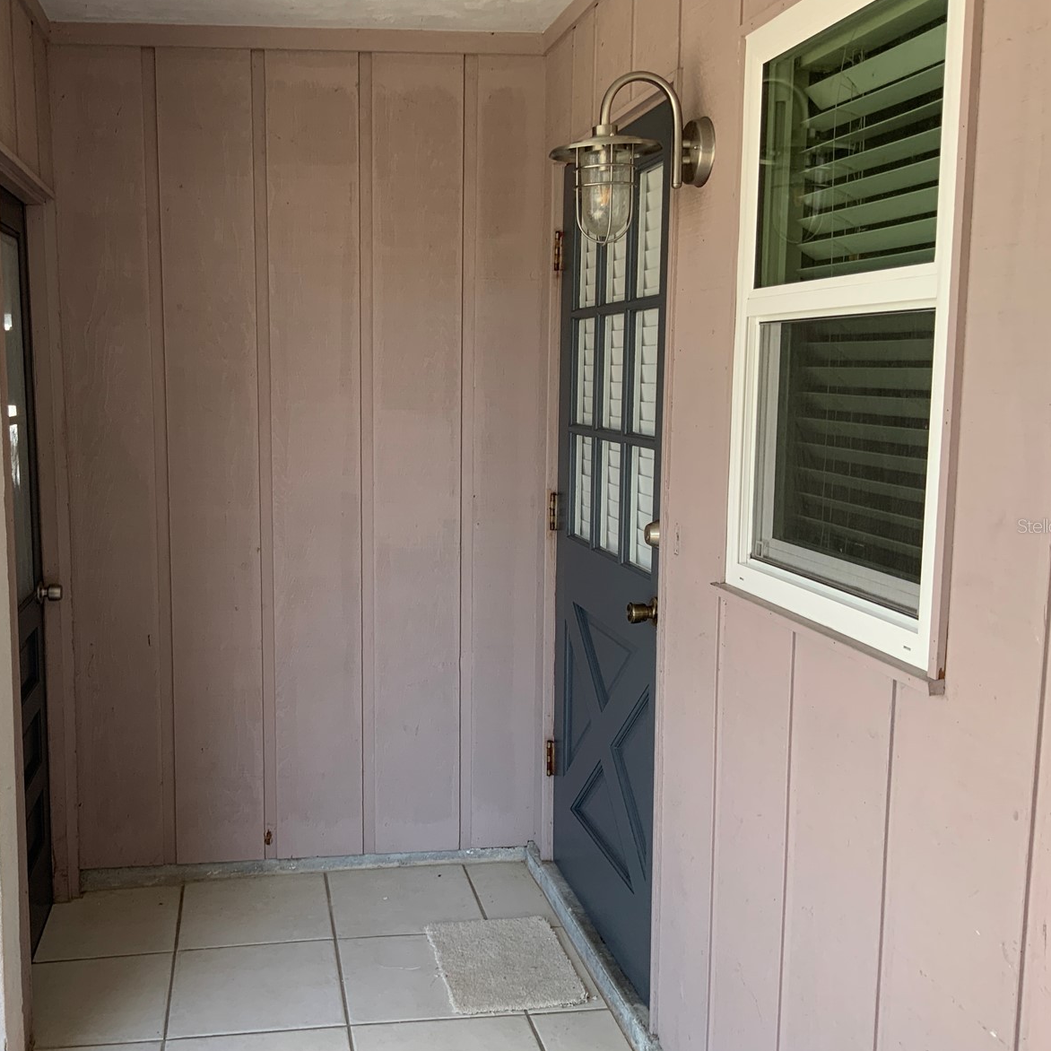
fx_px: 1202
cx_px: 385
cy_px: 526
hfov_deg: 46.7
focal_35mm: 35
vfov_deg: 47.2
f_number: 1.8
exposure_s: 1/122
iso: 20
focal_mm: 3
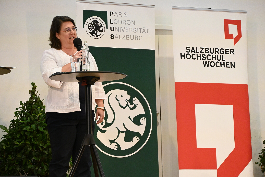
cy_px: 88
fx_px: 1214
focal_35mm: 165
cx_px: 132
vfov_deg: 8.3
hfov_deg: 12.5
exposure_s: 1/200
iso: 5600
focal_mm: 110
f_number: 6
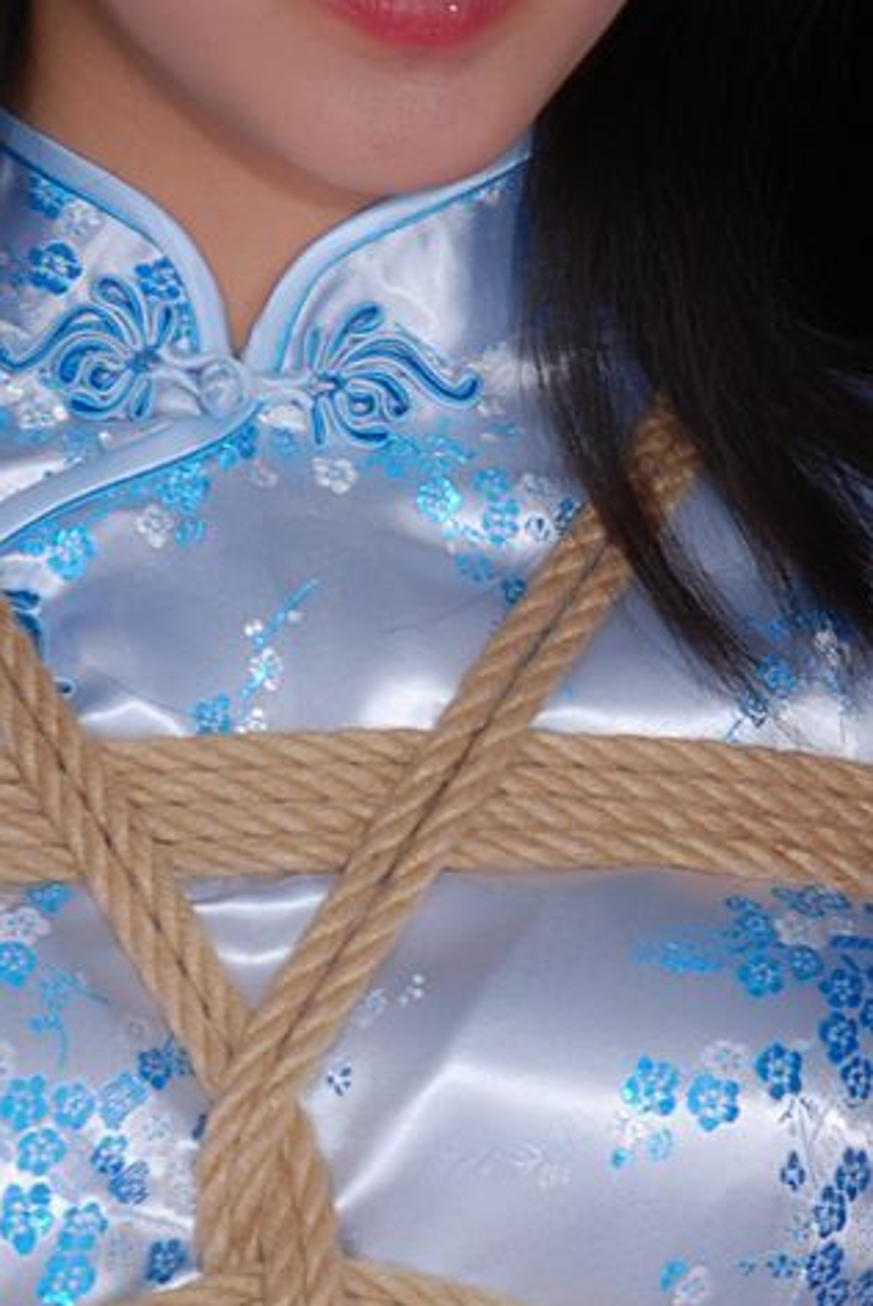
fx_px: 13826
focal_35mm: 381
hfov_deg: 3.6
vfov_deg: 5.4
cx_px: 416
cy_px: 743
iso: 100
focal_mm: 75
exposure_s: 1/8
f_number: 10
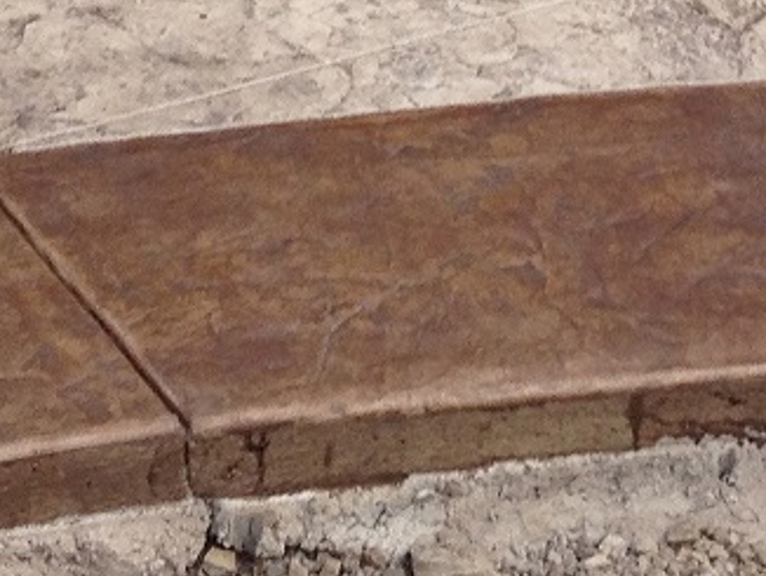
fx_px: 3875
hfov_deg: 11.3
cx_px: 406
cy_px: -560
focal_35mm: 175
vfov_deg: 8.1
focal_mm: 4.28
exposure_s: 1/844
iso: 64
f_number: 2.4
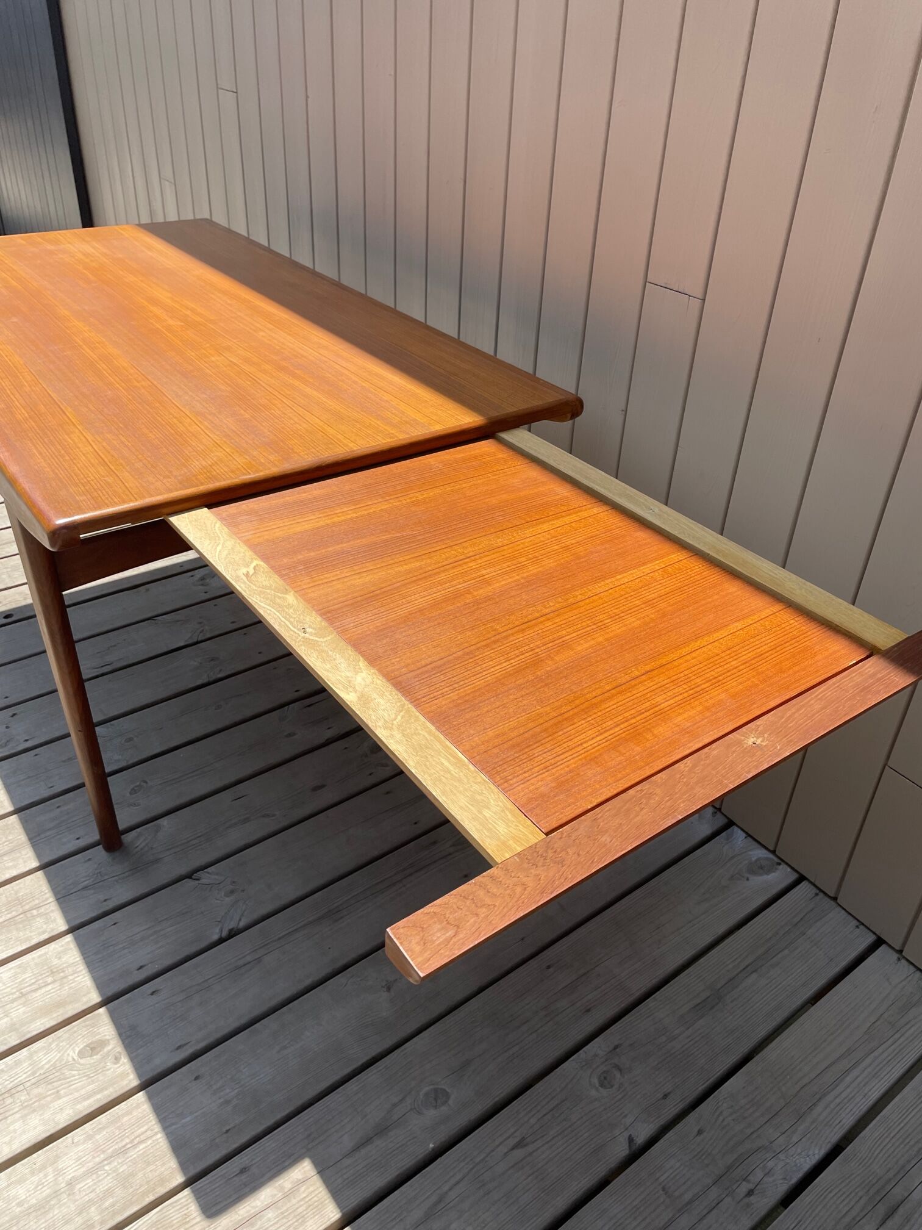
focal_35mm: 26
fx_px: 923
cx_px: 461
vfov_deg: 67.3
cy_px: 615
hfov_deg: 53.1
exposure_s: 1/2174
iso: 32
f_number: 1.6
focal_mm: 4.2
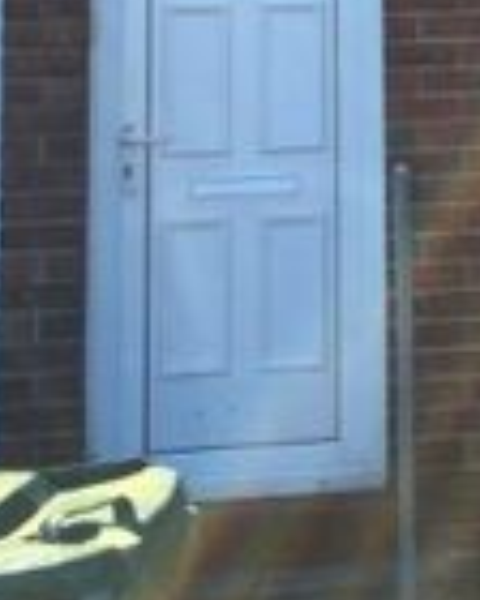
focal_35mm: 106
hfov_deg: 13.6
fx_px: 1882
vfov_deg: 17.4
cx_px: 746
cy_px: -75
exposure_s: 1/553
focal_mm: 4.15
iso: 25
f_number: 2.2
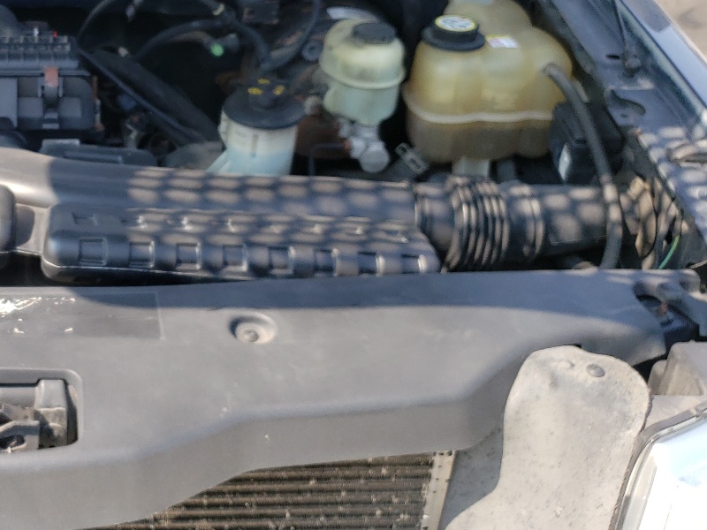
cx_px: 24
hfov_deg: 34.0
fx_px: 1062
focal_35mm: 52
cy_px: 139
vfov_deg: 27.7
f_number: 1.5
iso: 50
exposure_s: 1/833
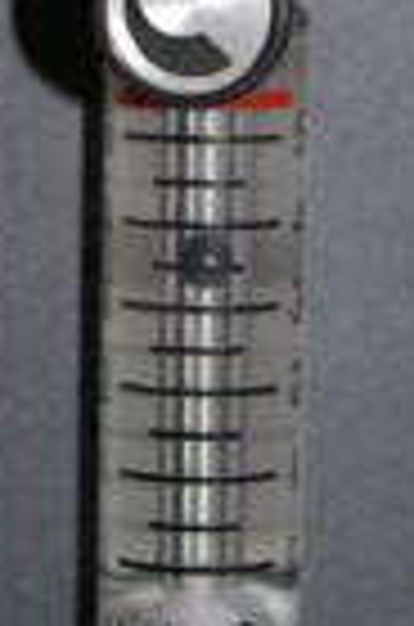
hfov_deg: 7.0
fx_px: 3371
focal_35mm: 194
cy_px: 32
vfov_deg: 10.5
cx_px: 279
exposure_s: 1/60
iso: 200
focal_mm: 45
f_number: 5.6
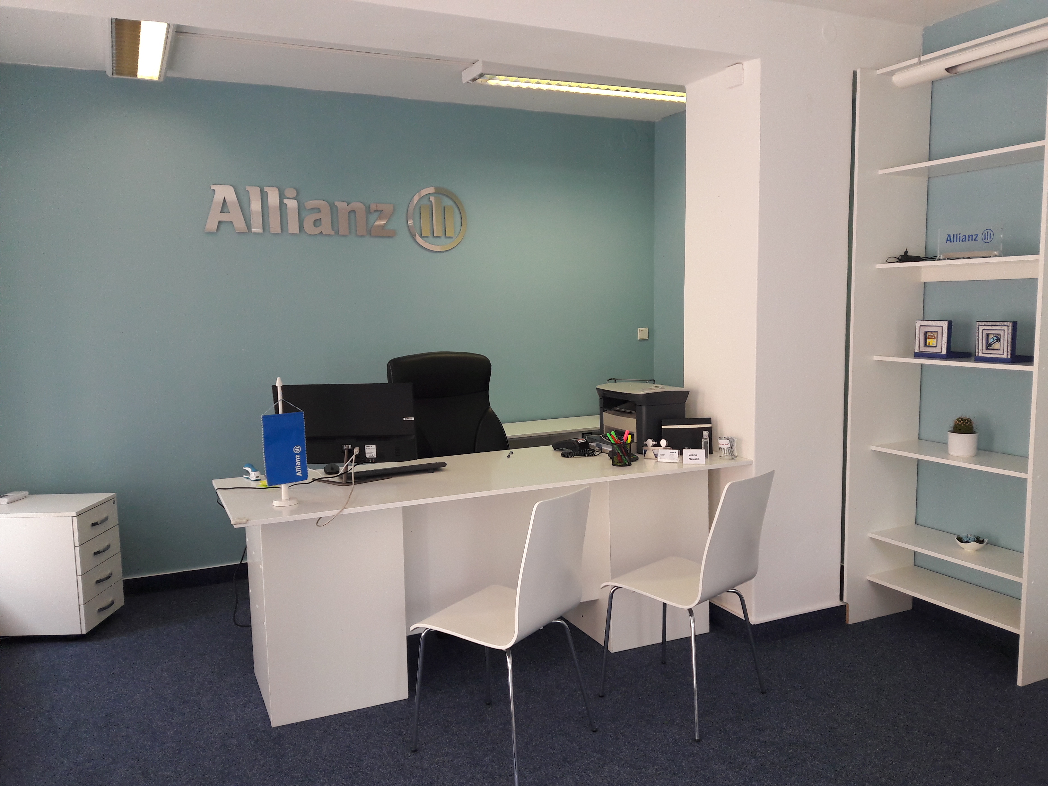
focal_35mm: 28
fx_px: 848
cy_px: 393
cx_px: 524
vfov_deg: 49.7
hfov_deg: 63.4
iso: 64
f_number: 1.9
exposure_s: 1/100
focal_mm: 3.7
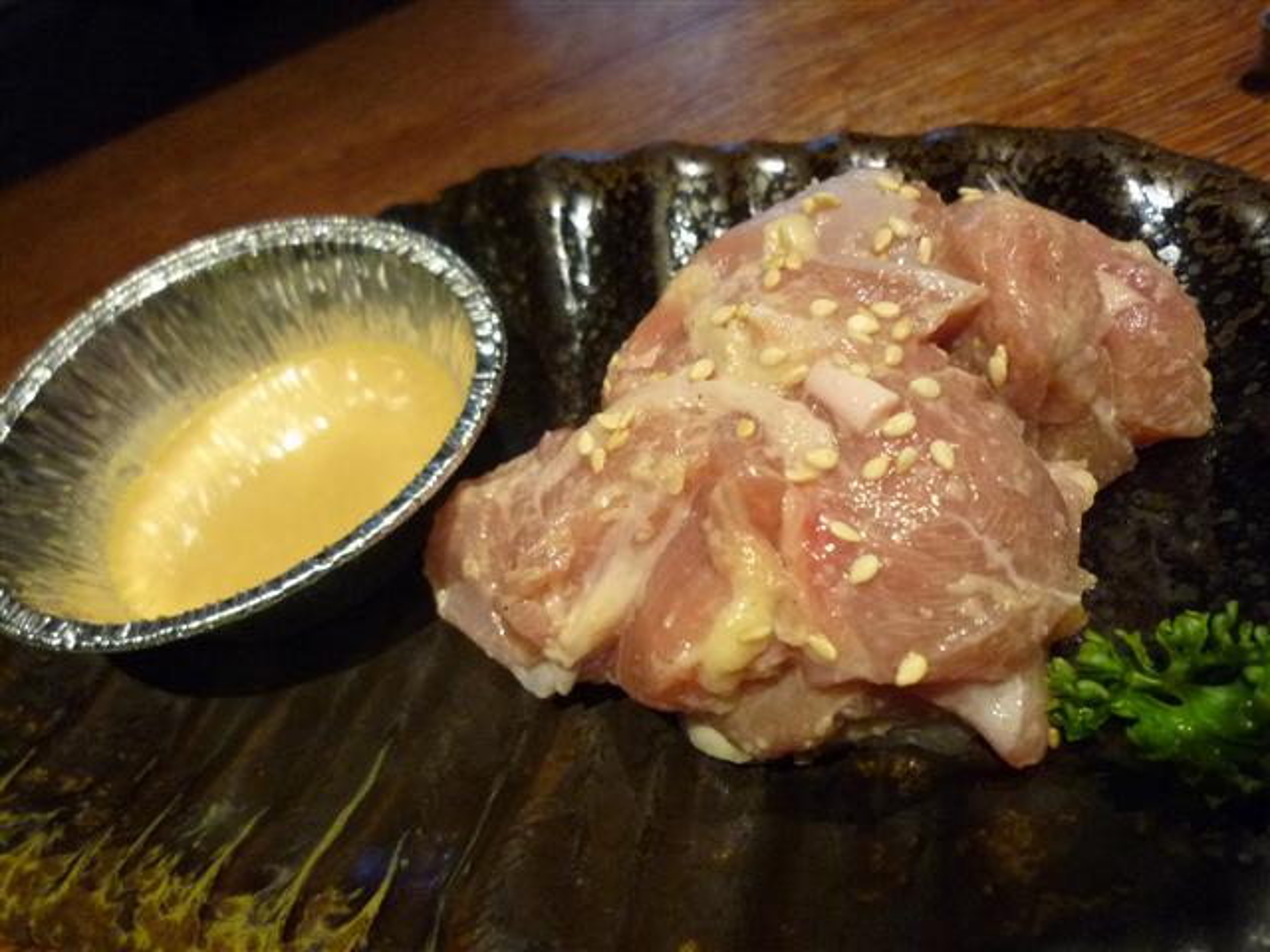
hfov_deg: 69.4
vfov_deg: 54.9
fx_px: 917
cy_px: 476
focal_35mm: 25
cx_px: 635
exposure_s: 1/25
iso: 400
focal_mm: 4.4
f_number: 2.8
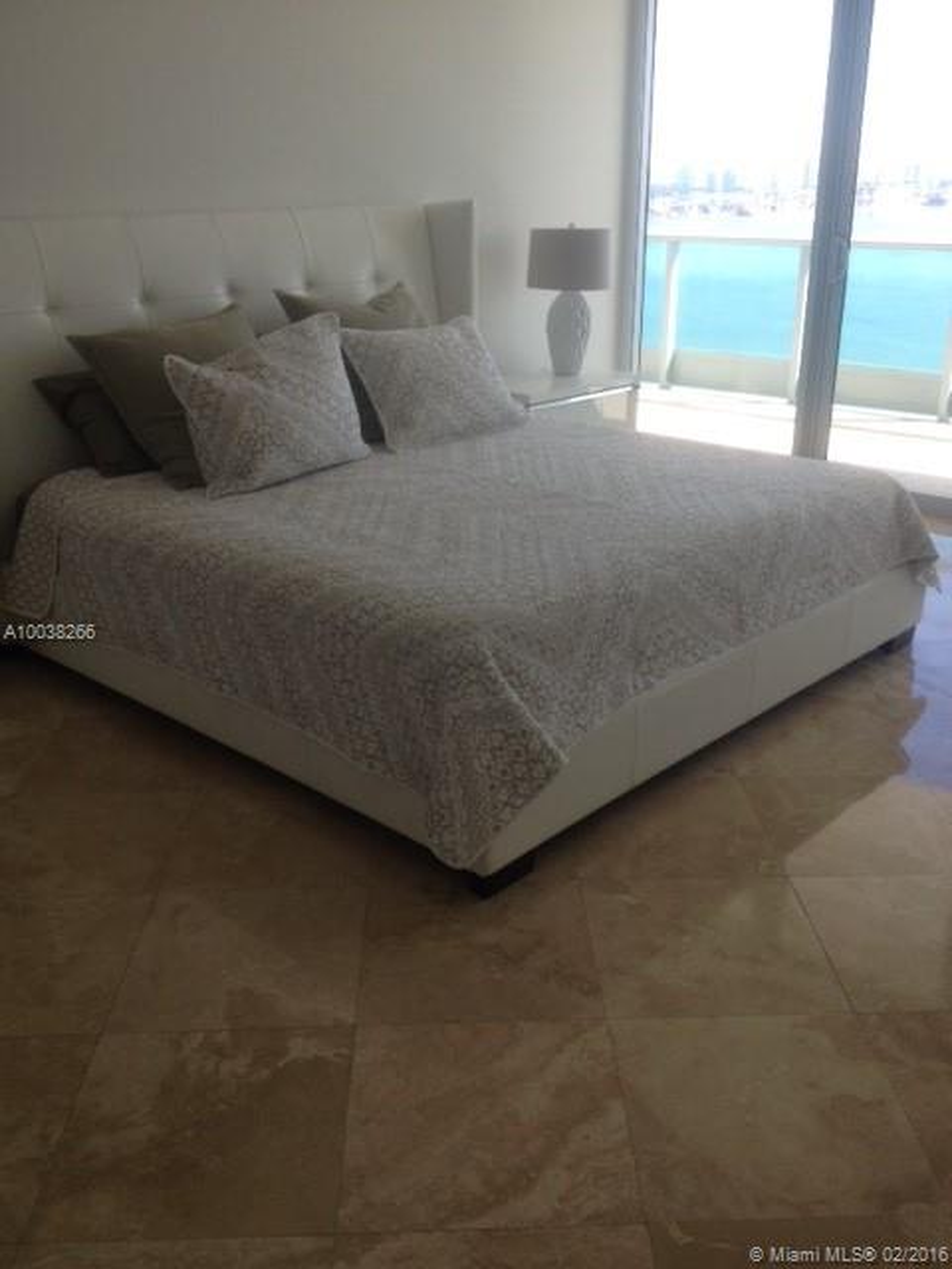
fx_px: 1283
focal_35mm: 35
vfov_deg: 52.6
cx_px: 476
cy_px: 634
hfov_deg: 40.7
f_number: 2.4
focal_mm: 4.28
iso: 50
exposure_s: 1/253
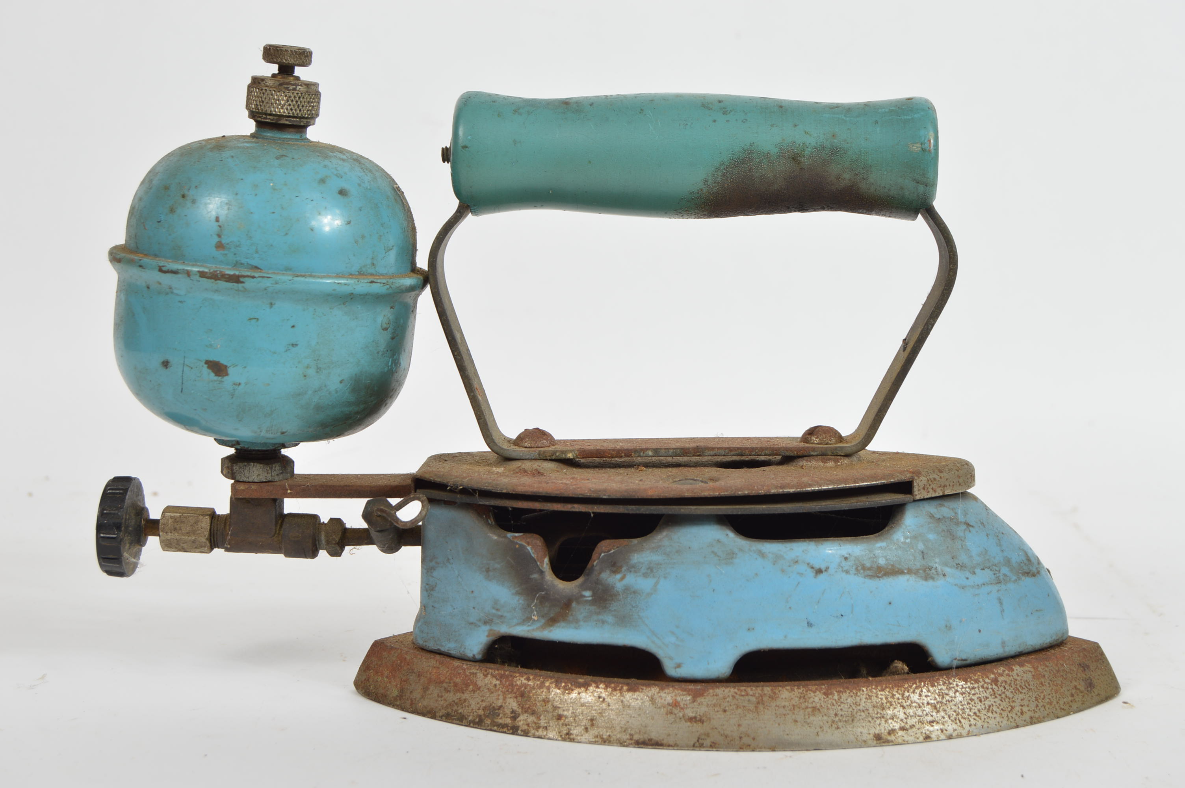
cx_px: 592
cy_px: 394
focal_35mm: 60
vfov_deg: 22.6
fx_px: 1973
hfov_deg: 33.4
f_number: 9
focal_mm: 40
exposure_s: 1/80
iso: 100
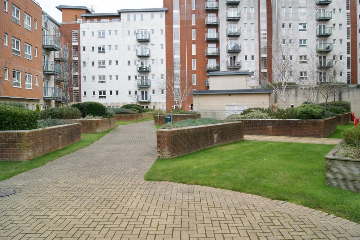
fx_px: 270
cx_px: 180
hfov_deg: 67.4
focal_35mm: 27
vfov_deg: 47.9
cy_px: 120
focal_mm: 18
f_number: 10
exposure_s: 1/125
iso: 400
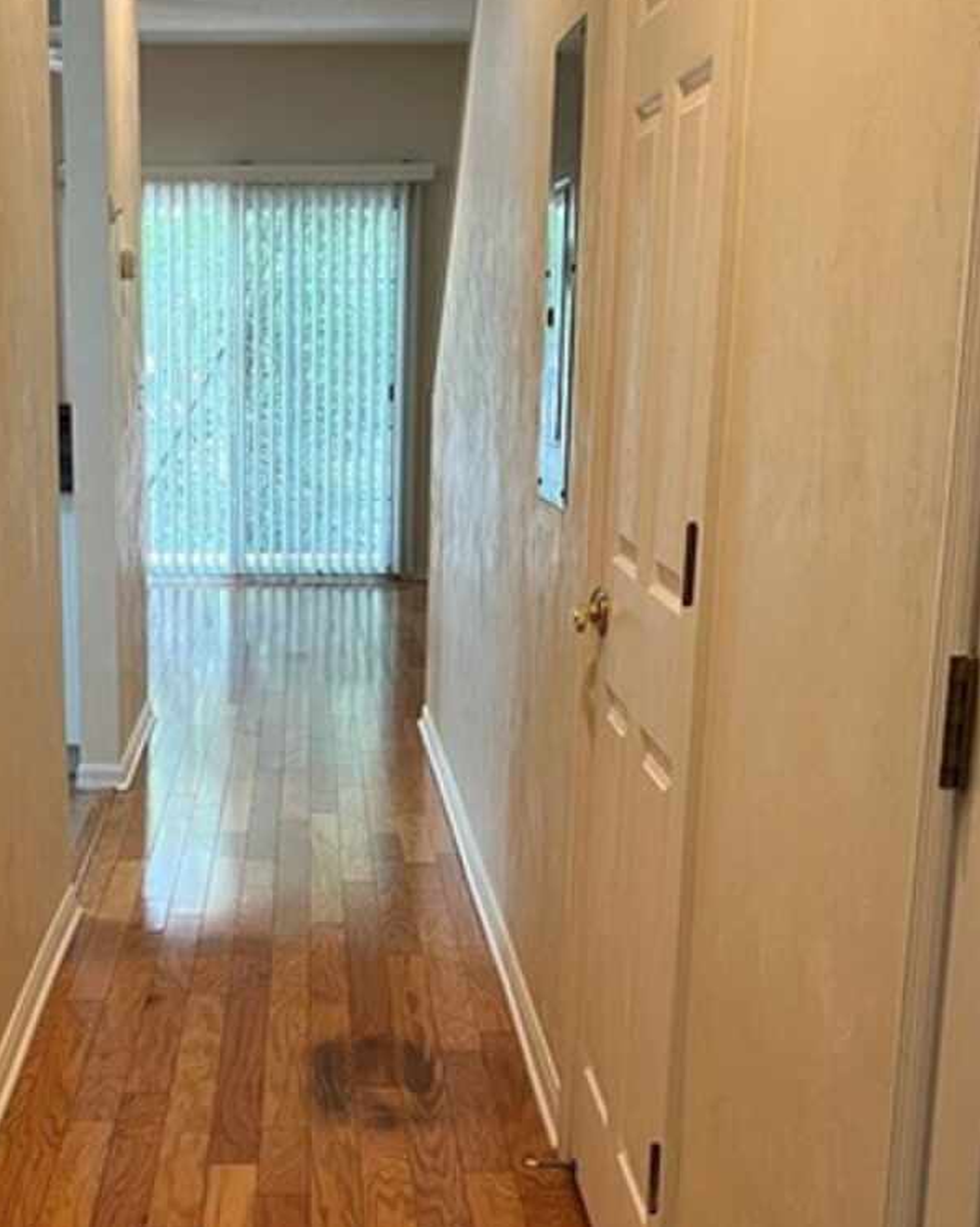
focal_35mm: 58
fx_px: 2104
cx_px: 272
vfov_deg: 32.0
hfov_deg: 26.0
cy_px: 890
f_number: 1.5
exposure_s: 1/60
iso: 80
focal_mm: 5.7
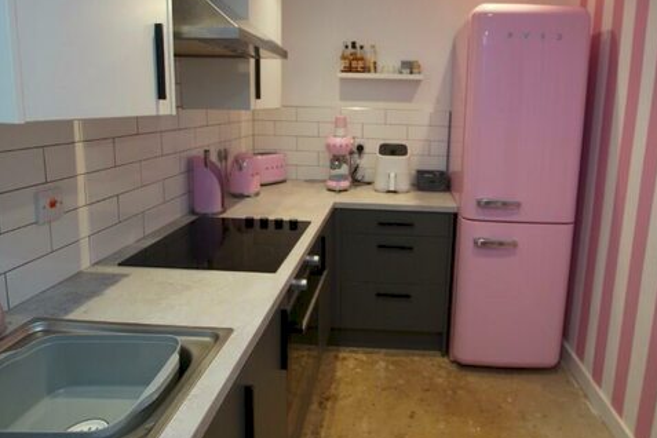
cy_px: 217
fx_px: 401
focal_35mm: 22
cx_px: 383
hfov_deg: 78.0
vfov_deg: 57.2
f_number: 3.5
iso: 50
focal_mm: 10
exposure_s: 1/15
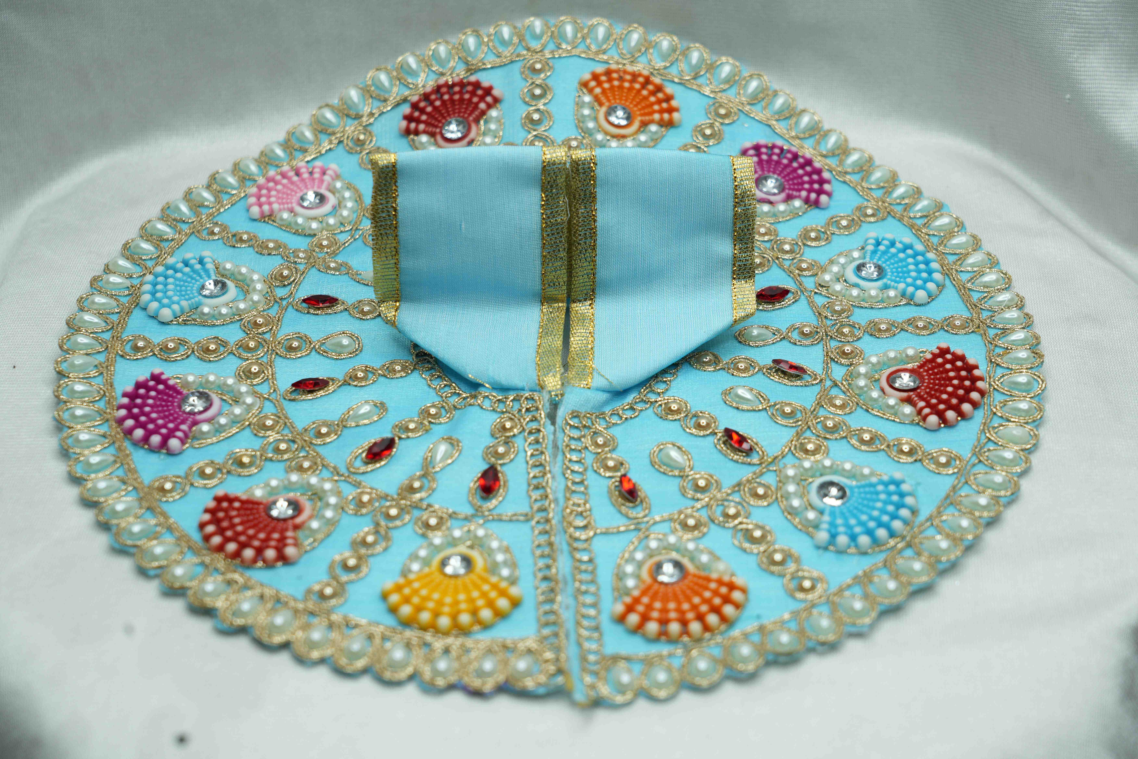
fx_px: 2055
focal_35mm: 65
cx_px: 569
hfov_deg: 31.0
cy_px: 380
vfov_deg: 20.9
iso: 160
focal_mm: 65
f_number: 7.1
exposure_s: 1/50
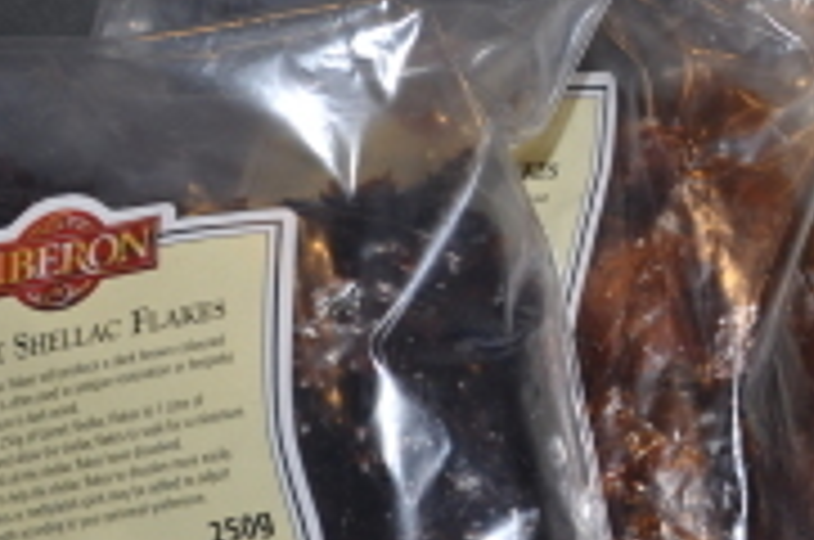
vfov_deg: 11.4
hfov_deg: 16.5
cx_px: 931
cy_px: 356
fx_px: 2709
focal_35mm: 120
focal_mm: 24
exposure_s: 1/160
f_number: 9
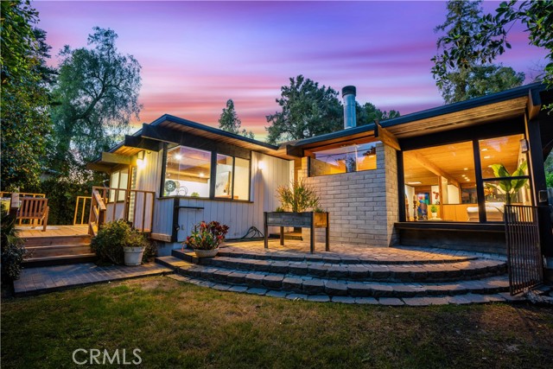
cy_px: 184
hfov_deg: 96.7
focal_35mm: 16
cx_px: 276
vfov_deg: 73.8
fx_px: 246
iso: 160
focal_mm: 16
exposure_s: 10
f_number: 11
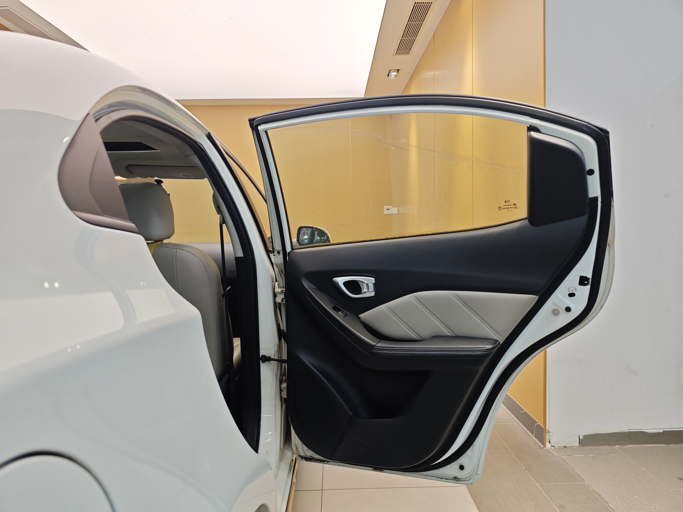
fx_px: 454
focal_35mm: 23
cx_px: 342
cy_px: 256
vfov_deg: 58.9
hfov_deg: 73.9
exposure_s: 1/100
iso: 64
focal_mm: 8.7
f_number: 1.9
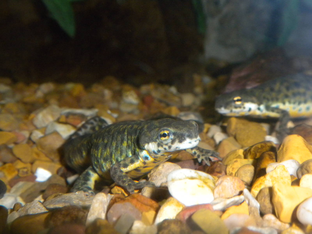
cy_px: 117
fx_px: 469
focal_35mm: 52
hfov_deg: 36.8
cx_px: 156
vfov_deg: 28.0
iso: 400
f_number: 11
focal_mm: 9.1
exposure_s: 1/30
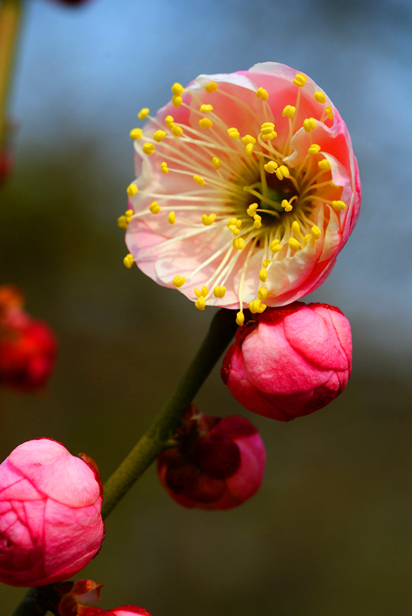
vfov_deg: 27.0
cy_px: 308
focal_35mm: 75
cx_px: 206
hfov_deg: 18.2
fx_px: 1284
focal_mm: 50
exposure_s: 1/125
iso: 100
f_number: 8
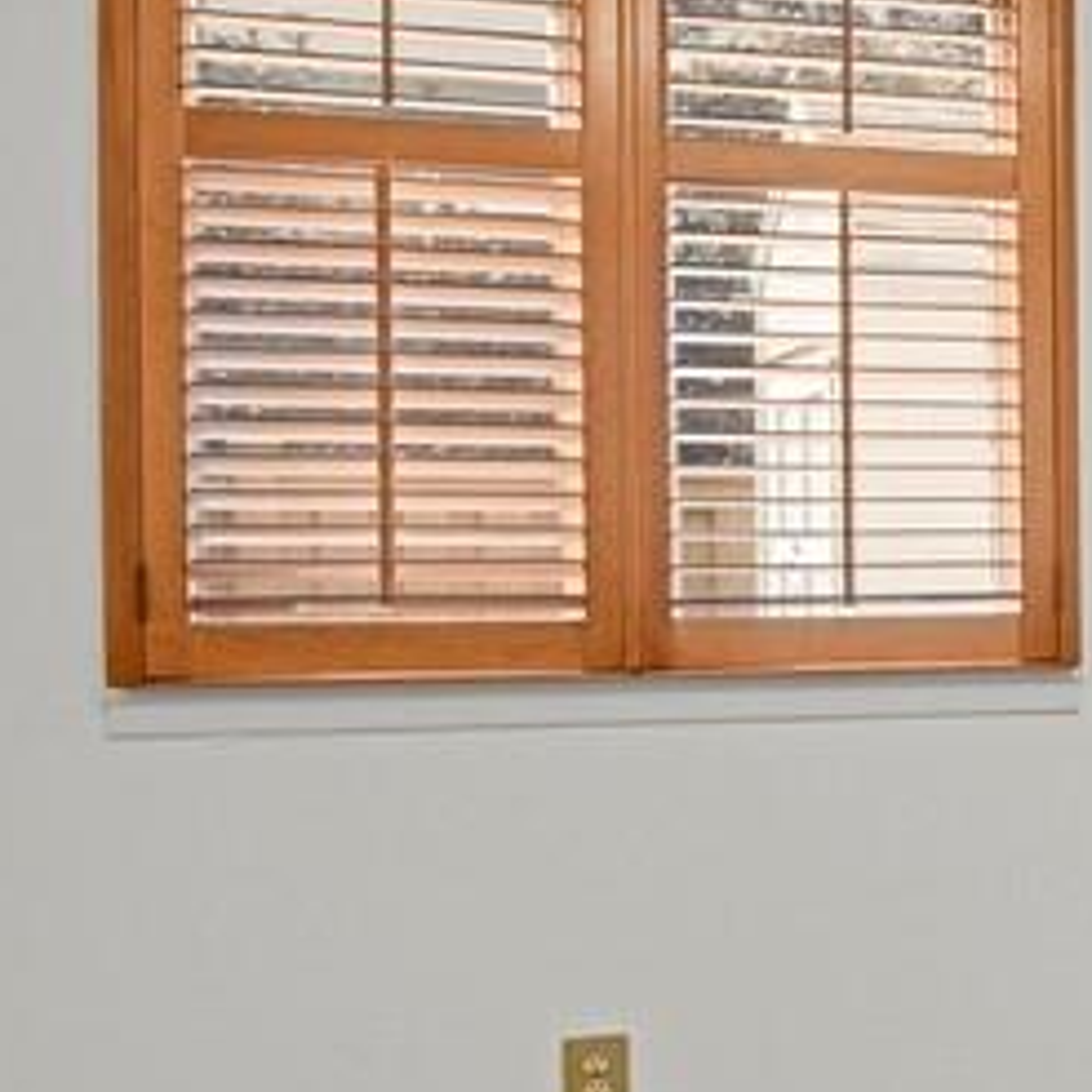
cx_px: 3314
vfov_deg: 18.5
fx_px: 3355
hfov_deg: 11.1
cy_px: 604
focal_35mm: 94
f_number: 8
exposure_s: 1/20
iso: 9000
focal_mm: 17
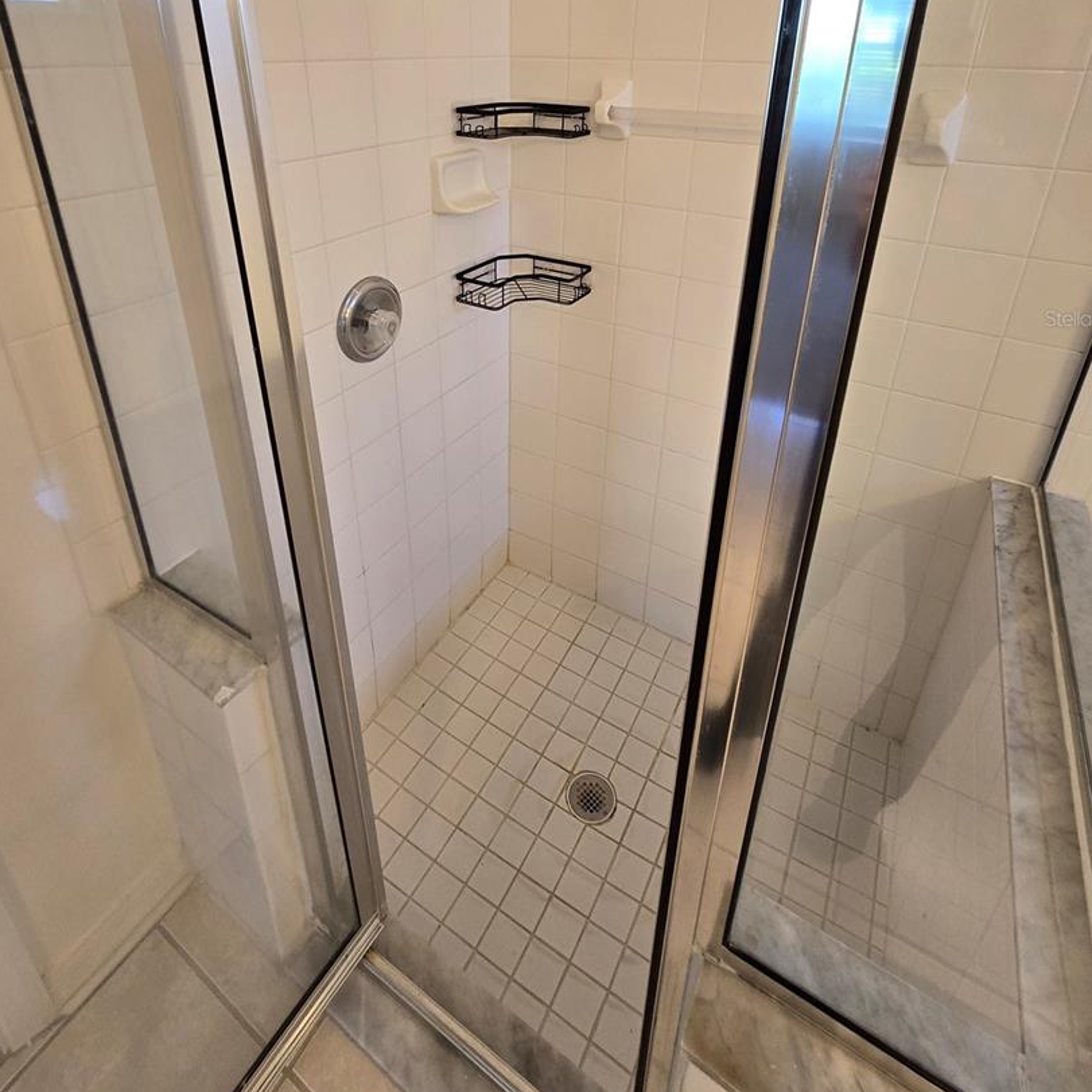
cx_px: 535
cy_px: 318
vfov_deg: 79.6
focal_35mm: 17
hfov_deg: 84.0
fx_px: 607
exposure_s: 1/60
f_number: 2.2
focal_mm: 2.2
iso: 125
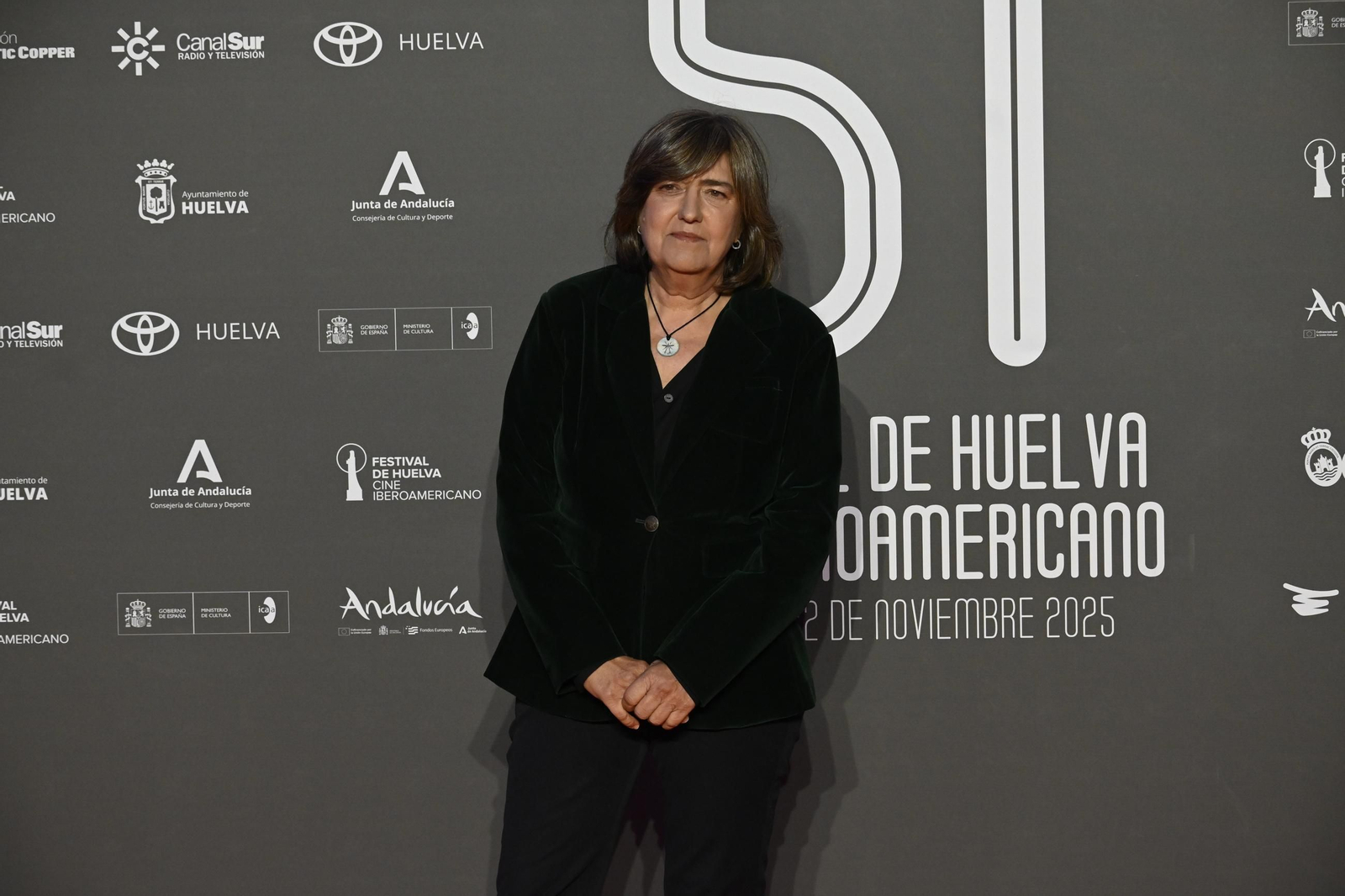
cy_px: 448
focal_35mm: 108
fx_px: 4034
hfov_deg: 18.9
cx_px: 672
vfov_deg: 12.7
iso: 2500
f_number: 6.3
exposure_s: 1/250
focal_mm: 72
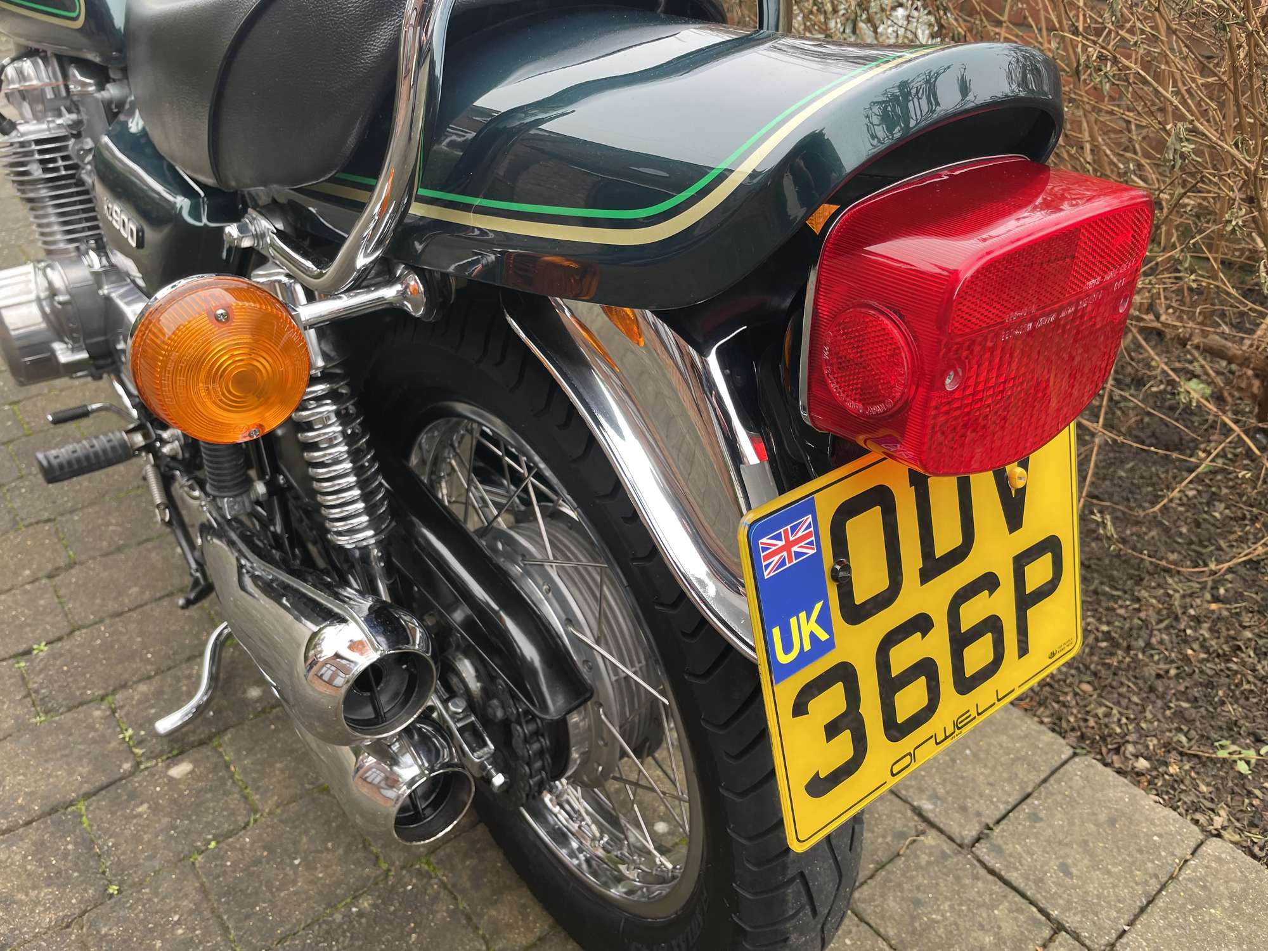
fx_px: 952
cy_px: 476
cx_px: 634
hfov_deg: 67.3
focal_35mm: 26
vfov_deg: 53.1
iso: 50
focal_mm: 4.2
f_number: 1.6
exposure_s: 1/121
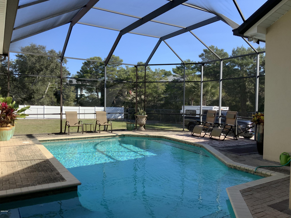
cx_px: 146
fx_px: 244
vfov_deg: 48.2
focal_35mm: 29
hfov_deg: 61.7
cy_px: 109
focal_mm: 3
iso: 16
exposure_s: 1/728
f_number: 1.8
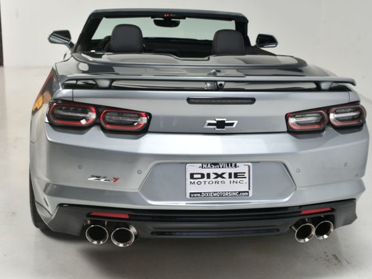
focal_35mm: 56
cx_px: 188
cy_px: 141
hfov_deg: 34.3
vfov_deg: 26.1
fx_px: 602
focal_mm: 34
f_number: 13
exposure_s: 1/160
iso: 100
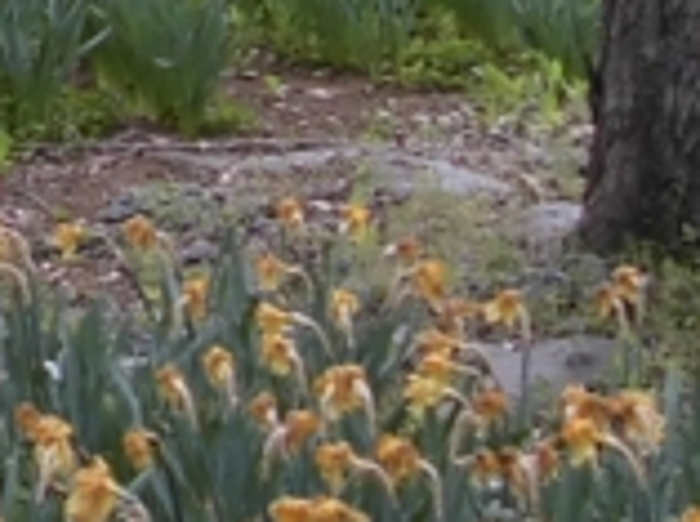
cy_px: -120
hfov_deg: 10.0
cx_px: -1039
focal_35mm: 170
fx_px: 3430
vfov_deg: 8.6
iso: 64
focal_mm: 4.6
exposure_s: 1/400
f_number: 3.2
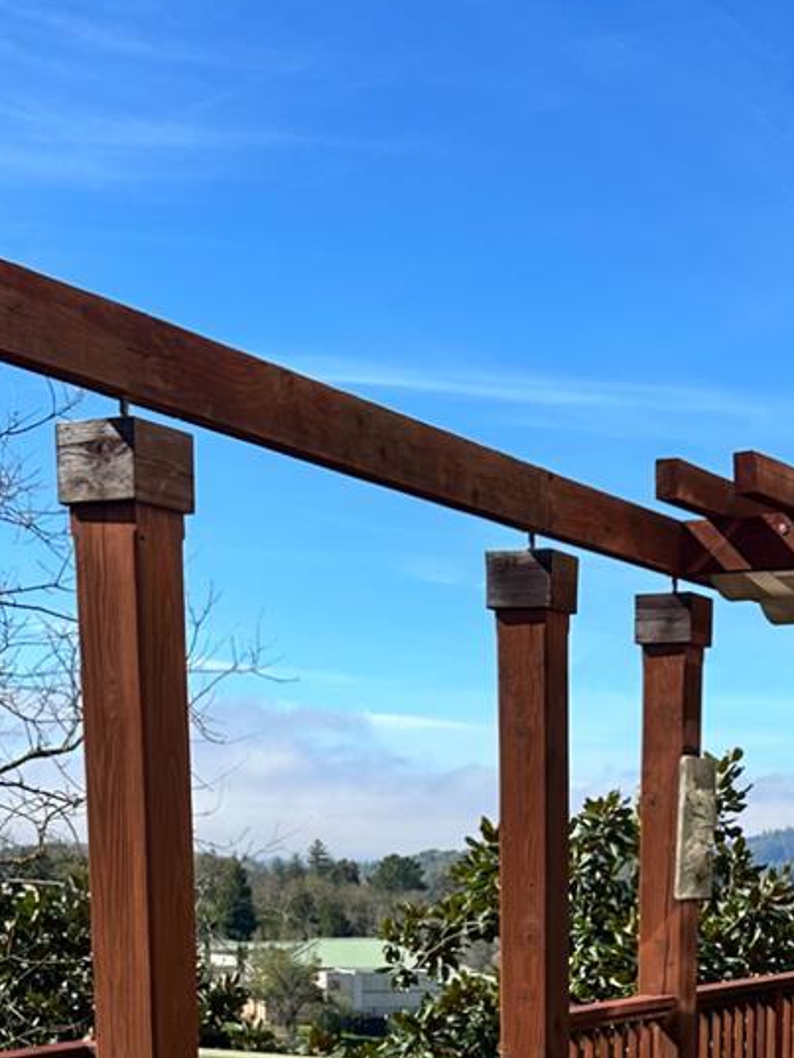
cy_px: 1166
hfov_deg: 21.8
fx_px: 2048
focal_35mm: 67
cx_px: 566
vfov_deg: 26.6
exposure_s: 1/2809
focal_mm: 6.86
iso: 80
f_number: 1.78
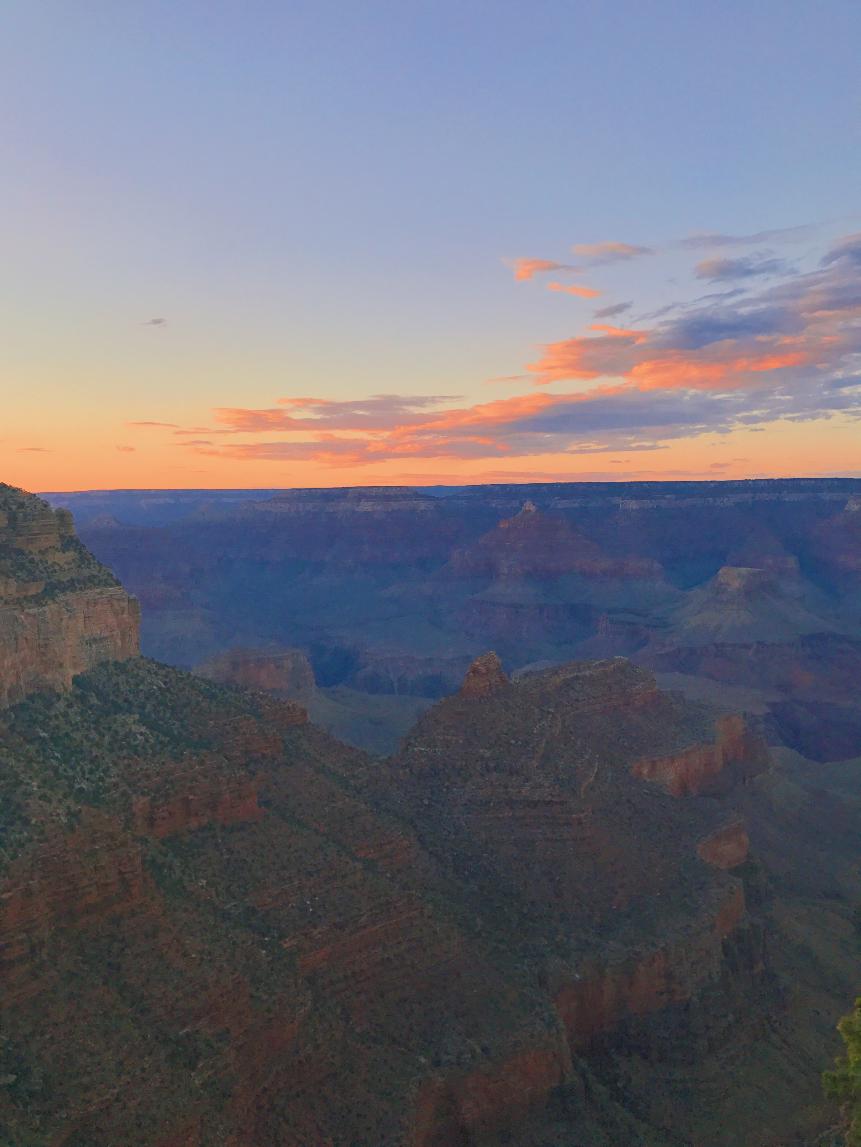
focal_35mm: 28
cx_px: 430
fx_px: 929
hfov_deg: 49.7
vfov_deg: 63.4
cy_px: 574
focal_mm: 3.99
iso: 20
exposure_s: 1/288
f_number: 1.8
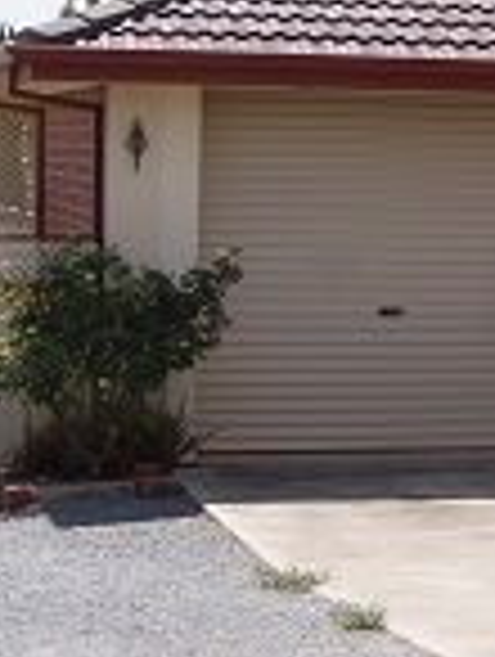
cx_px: 1215
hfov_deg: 8.5
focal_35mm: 158
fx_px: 3004
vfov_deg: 12.5
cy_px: 250
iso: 100
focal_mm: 20
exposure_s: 1/125
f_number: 10
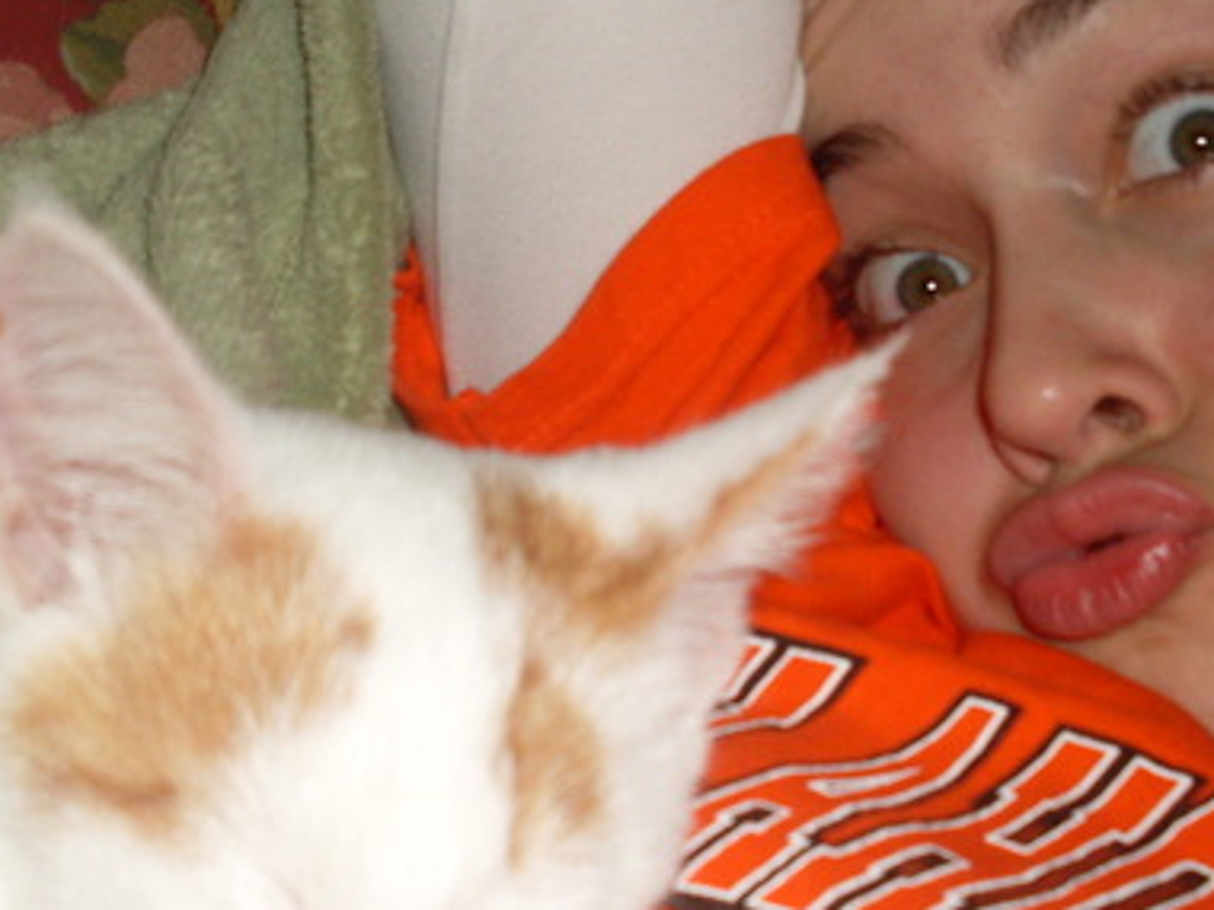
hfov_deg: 30.3
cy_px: 517
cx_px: 607
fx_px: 2245
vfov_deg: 22.9
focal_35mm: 64
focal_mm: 6.3
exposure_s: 1/45
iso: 100
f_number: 2.8
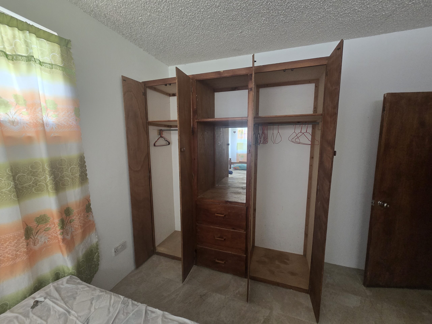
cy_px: 162
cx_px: 216
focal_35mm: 13
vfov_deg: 89.9
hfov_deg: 106.2
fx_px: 162
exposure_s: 1/50
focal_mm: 2.2
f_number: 2.2
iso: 500
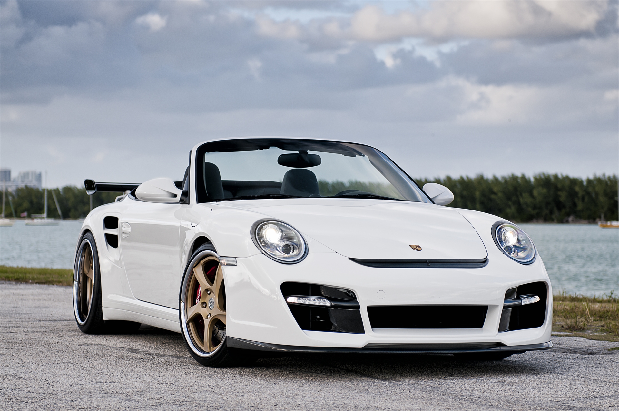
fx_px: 1700
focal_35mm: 99
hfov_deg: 20.6
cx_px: 310
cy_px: 206
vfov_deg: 13.8
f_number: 2.8
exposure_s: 1/200
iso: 200
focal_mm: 66
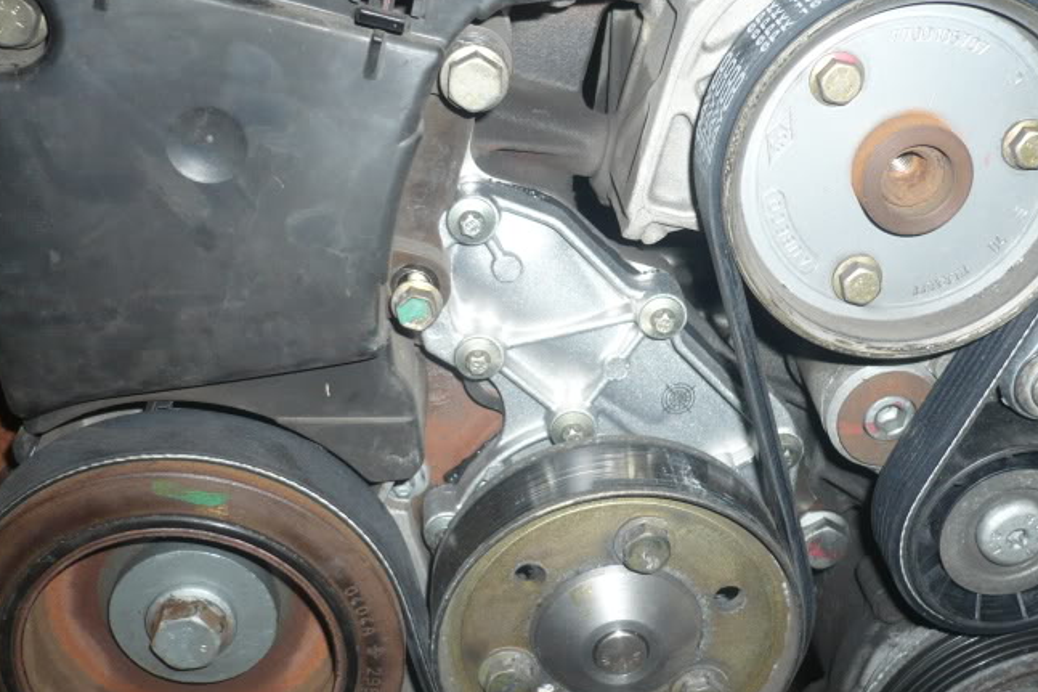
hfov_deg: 43.4
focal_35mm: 45
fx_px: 1297
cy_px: 331
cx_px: 618
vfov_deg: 29.8
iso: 100
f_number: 2.8
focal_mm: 5.8
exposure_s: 1/30
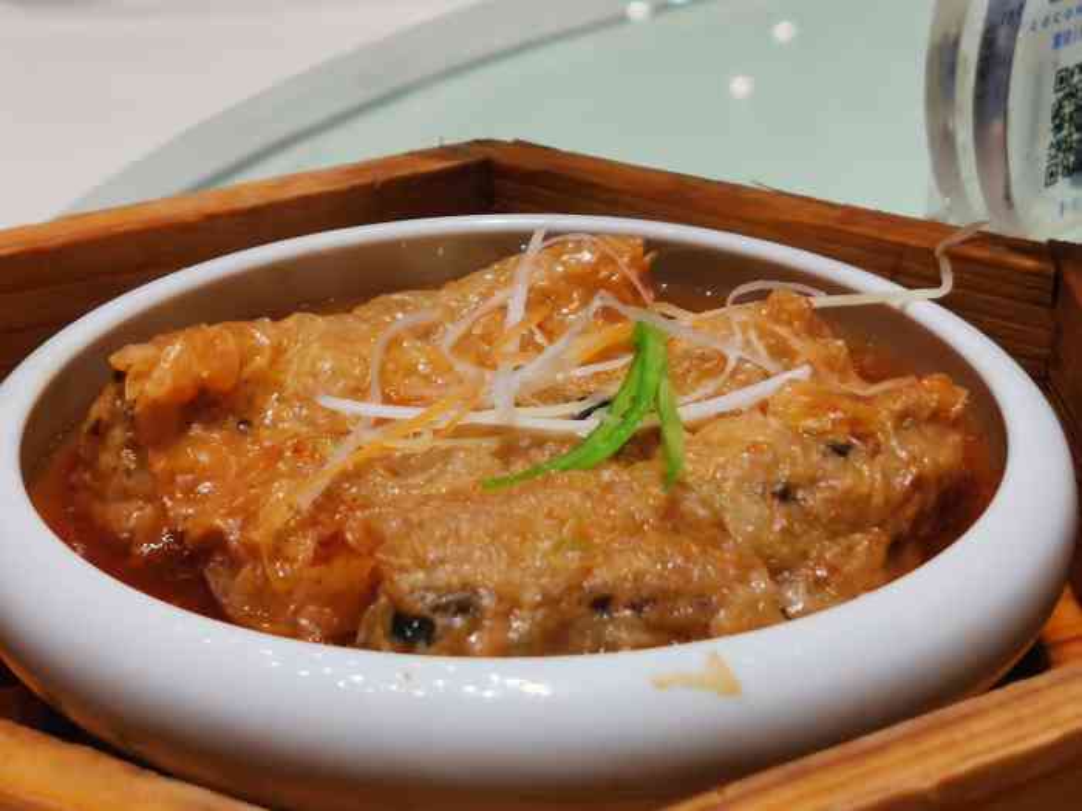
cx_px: 541
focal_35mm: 72
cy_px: 406
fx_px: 2251
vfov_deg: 20.4
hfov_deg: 27.0
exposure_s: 1/102
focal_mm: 4.66
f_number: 1.4
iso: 50
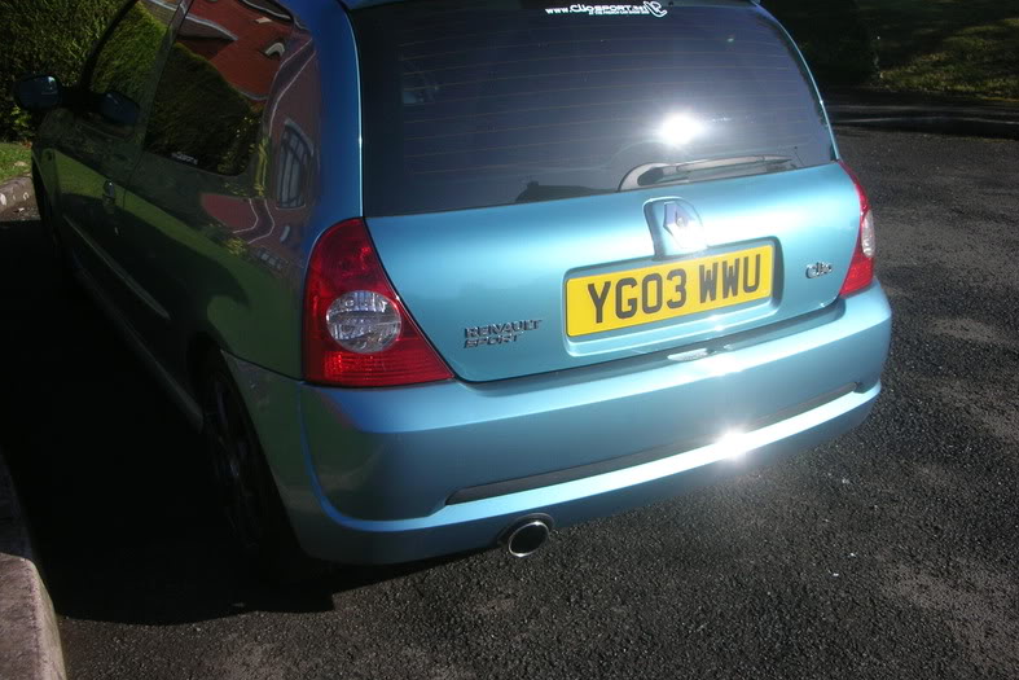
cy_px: 356
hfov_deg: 51.9
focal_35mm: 37
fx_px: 1047
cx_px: 508
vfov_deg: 35.9
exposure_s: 1/67.1
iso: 50
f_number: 8.5
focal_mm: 5.8
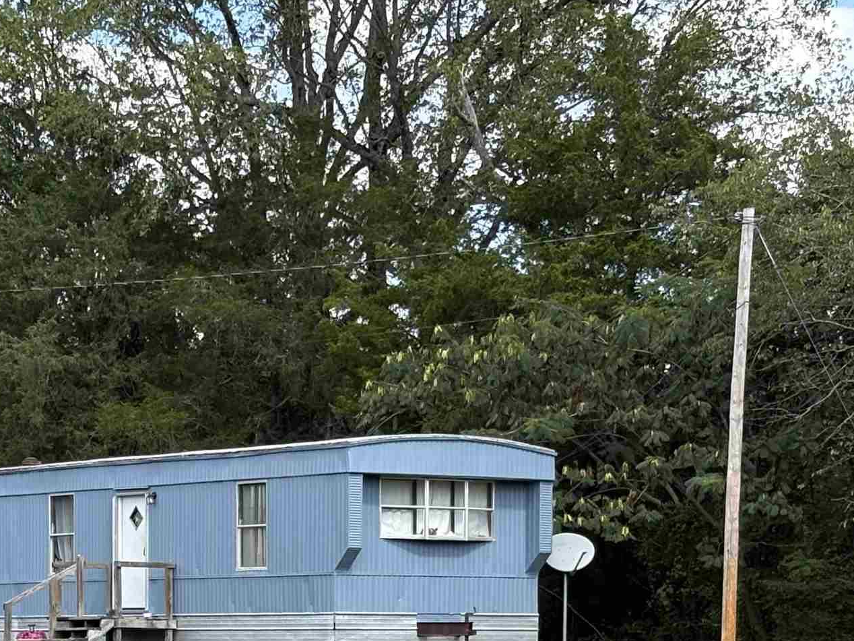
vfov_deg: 11.6
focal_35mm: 126
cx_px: 174
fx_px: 3109
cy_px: 655
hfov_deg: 15.5
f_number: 1.6
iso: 50
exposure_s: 1/1218
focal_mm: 5.96
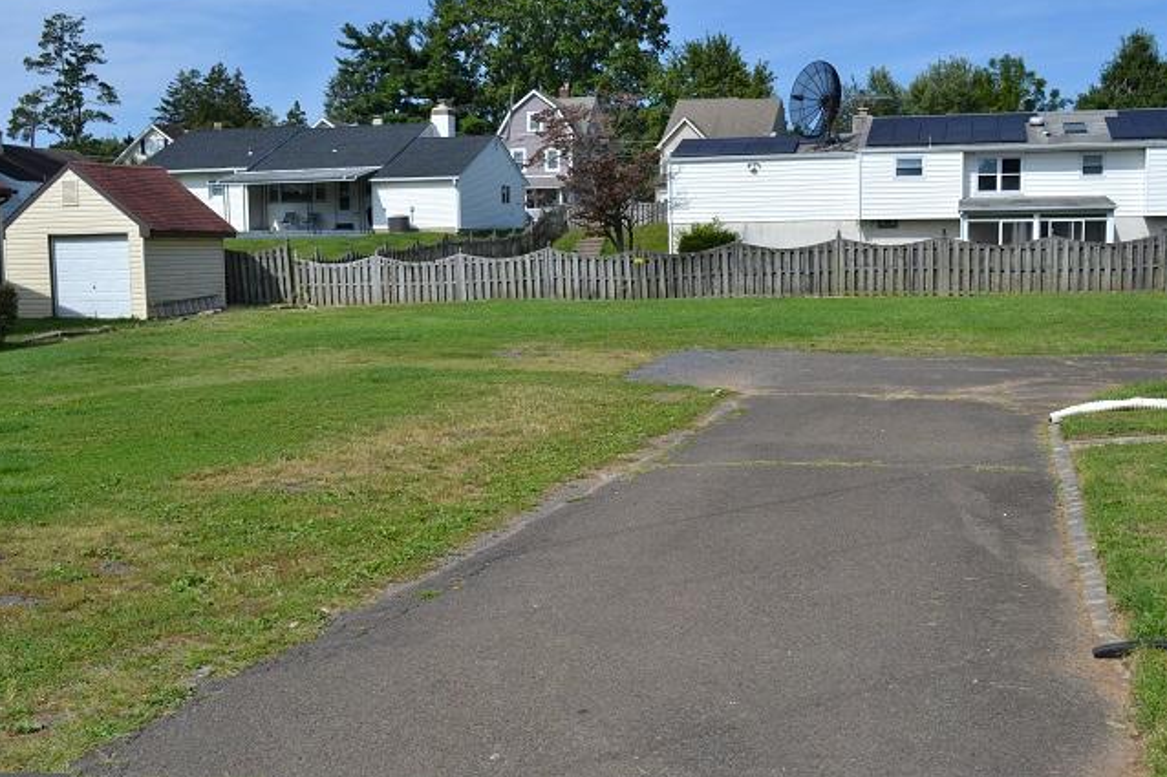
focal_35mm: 39
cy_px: 397
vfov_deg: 34.2
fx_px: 1264
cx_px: 568
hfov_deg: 49.6
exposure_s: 1/250
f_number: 8
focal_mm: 24
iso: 100
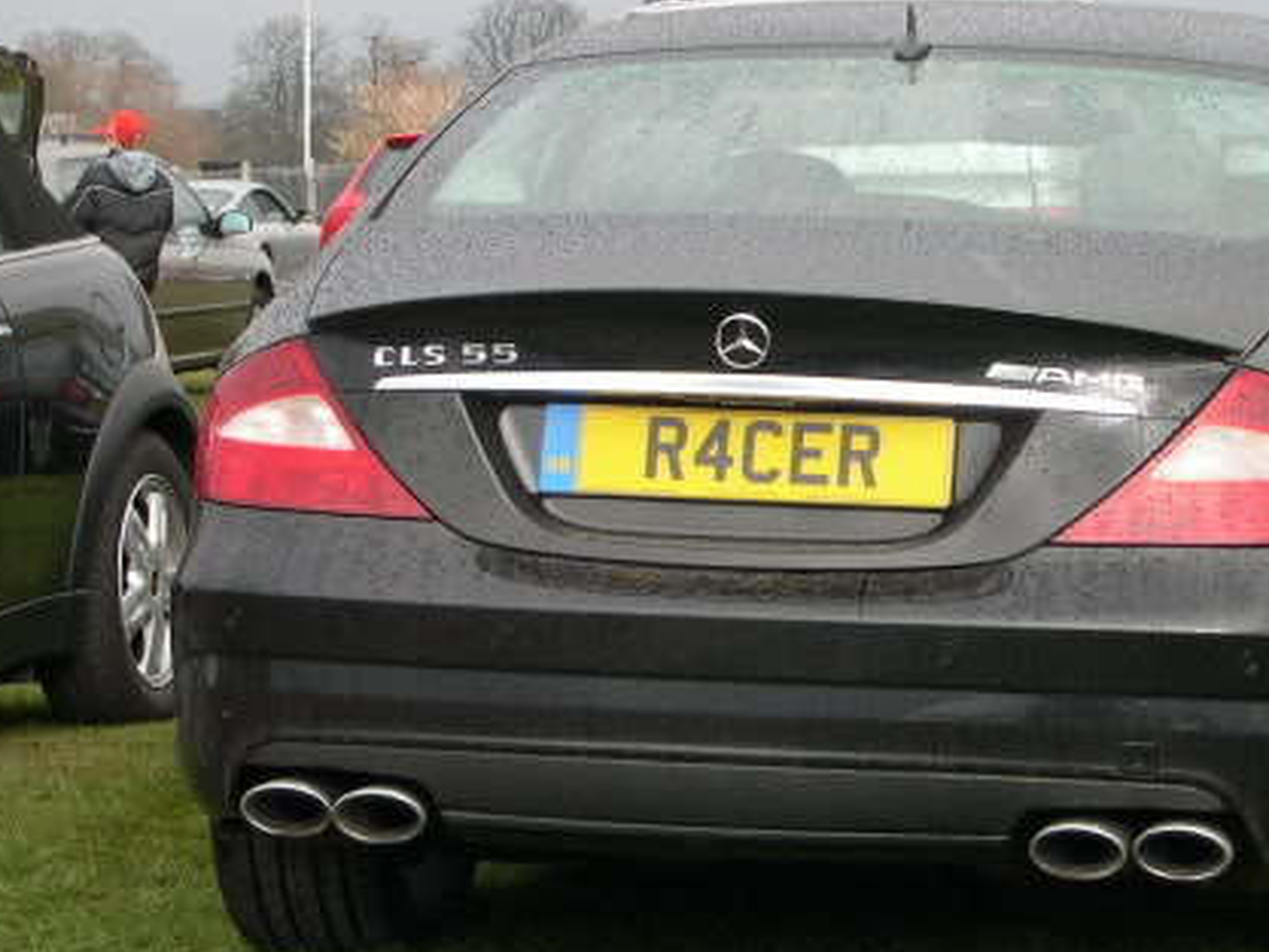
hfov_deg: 14.3
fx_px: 5060
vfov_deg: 10.7
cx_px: 758
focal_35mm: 138
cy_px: 389
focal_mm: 15.3
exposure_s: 1/325
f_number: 3.8
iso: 100
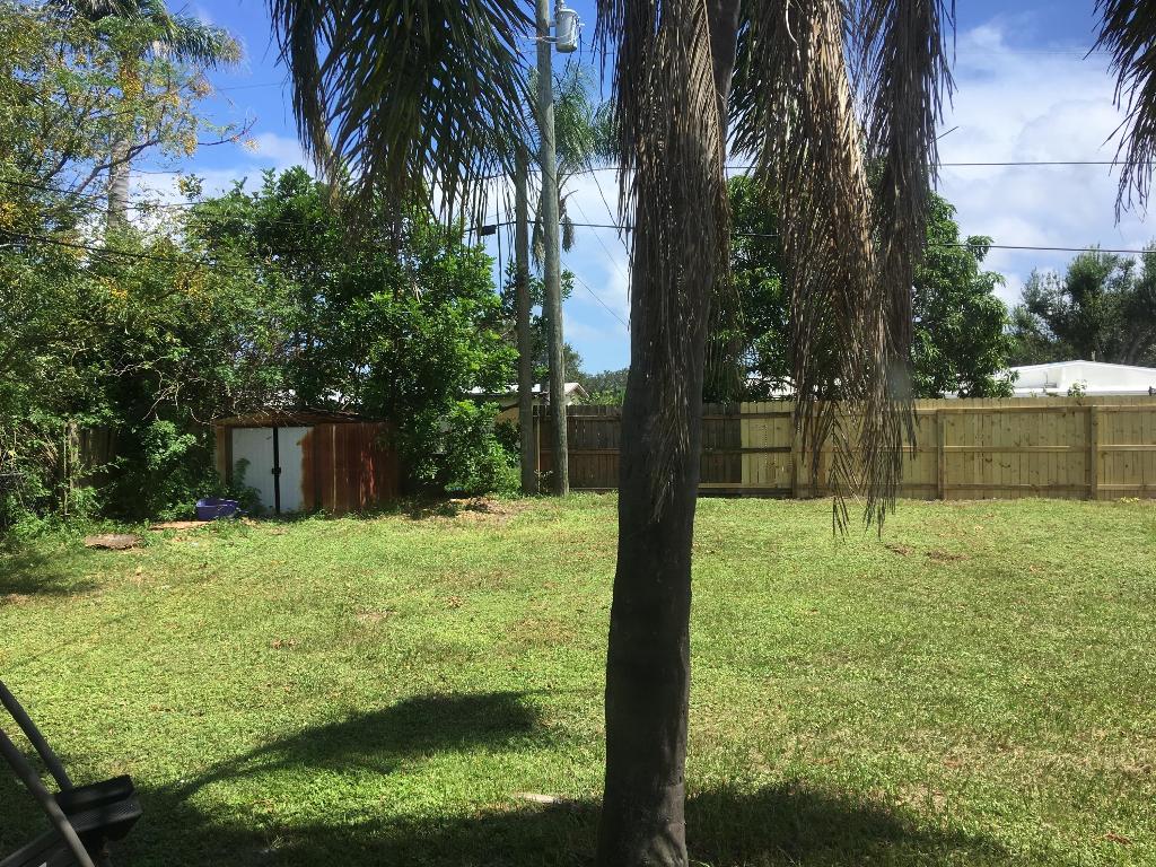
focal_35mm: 29
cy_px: 434
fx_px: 968
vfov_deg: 48.2
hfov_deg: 61.7
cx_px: 578
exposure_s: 1/680
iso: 25
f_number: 2.2
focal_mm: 4.15
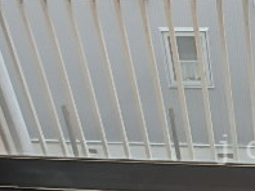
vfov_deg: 21.3
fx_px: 500
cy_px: 150
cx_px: 305
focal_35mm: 68
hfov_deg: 25.7
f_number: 3.5
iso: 125
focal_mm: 3.7
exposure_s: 1/125
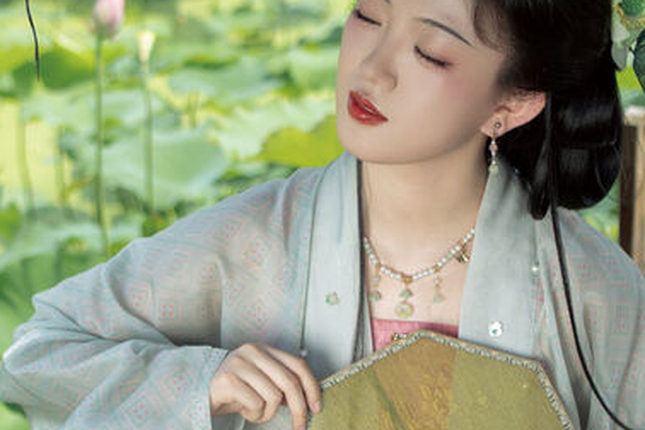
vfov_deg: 10.8
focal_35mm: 127
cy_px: 264
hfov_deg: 16.1
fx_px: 2275
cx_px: 201
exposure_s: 1/800
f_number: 2.8
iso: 100
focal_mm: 40
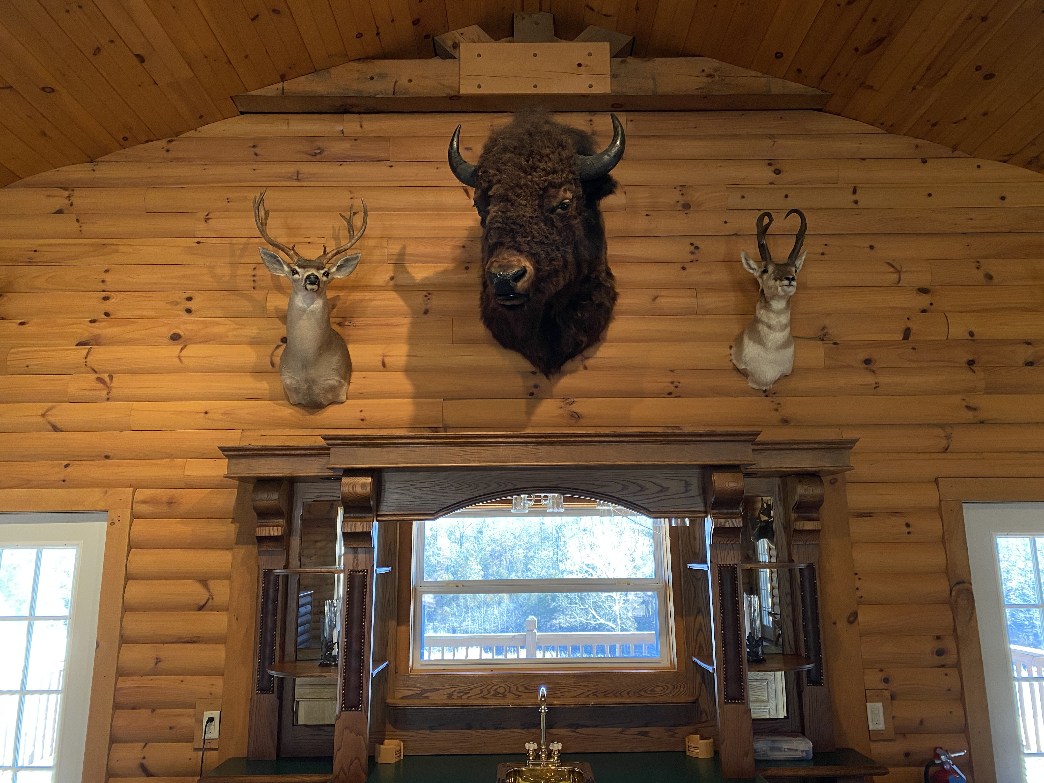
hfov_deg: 67.3
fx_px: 784
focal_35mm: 26
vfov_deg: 53.1
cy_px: 392
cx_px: 522
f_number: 1.8
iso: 100
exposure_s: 1/60
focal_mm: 4.25
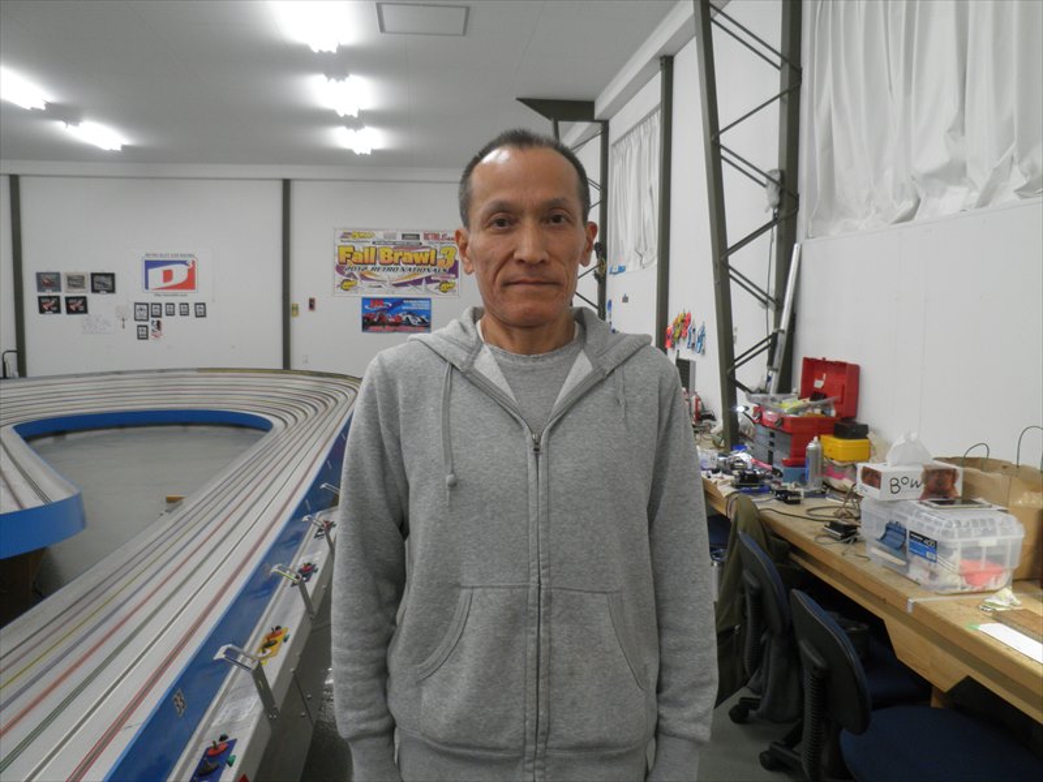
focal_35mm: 28
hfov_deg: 63.4
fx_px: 844
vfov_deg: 49.7
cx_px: 522
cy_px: 391
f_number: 3.2
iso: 125
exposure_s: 1/30
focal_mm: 5
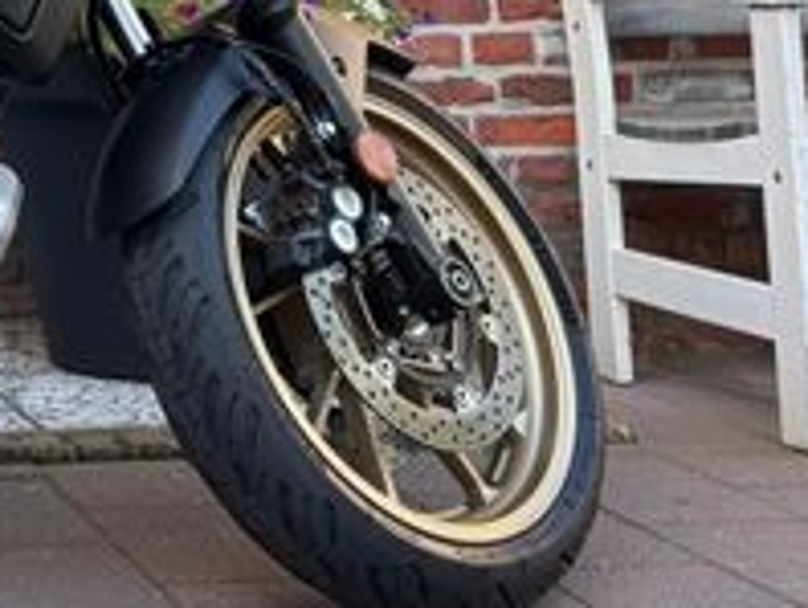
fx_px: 1963
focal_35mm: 84
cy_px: -208
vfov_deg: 16.5
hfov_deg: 20.2
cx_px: -388
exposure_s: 1/198
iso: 50
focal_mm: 5.96
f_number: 1.6
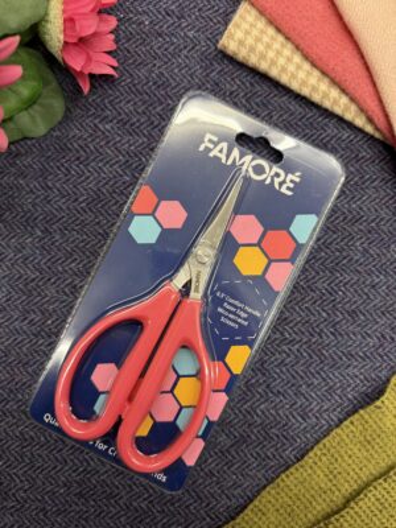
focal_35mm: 24
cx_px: 198
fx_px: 366
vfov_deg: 71.6
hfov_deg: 56.8
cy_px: 264
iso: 160
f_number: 1.78
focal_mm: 6.76
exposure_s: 1/60
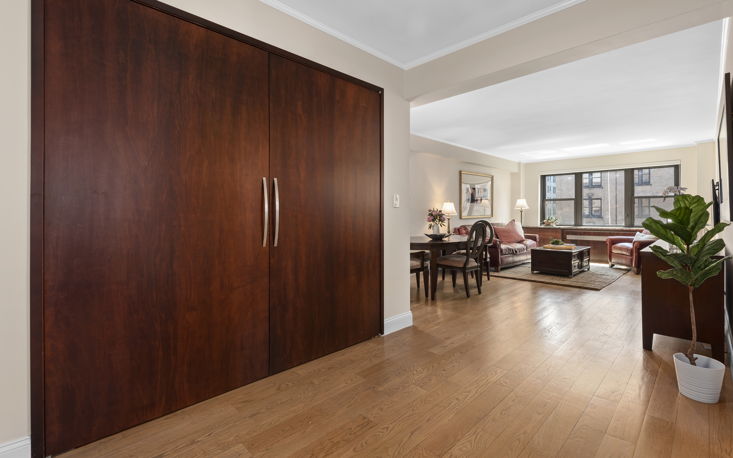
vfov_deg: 68.0
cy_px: 218
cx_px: 382
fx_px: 340
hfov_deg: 94.3
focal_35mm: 17
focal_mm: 16
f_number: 11
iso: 200
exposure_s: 2
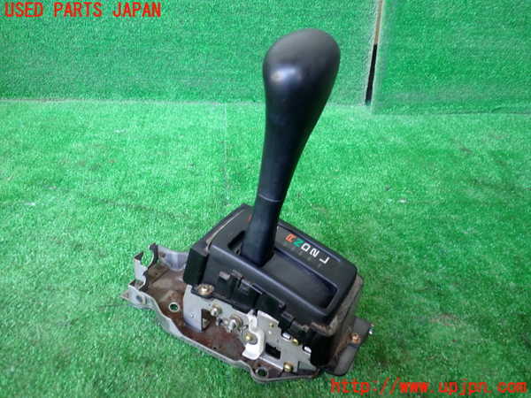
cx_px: 266
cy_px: 199
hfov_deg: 60.0
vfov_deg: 46.8
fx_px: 460
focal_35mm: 30
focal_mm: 5.4
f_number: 2.3
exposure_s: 1/30
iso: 200
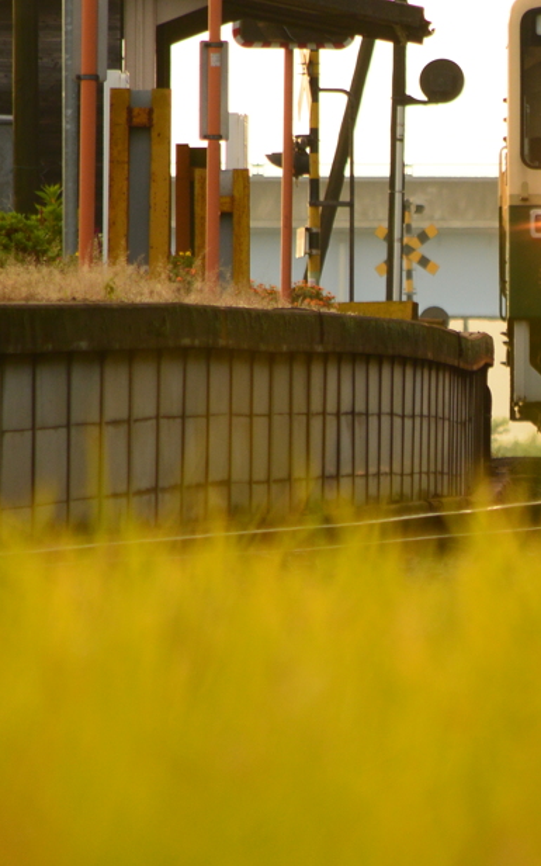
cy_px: 399
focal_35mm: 960
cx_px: 545
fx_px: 22647
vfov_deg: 2.2
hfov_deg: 1.4
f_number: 5.3
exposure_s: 1/125
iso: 160
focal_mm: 210
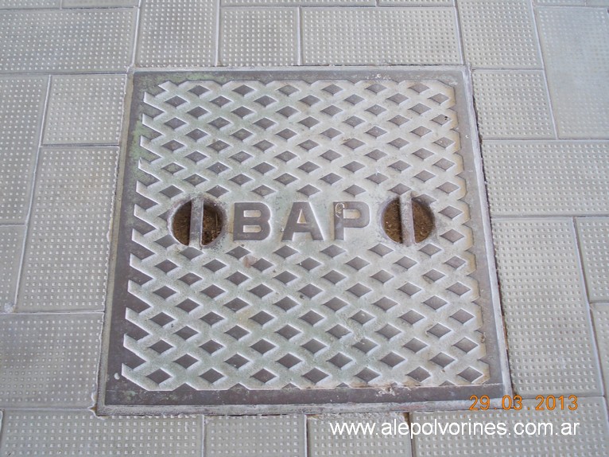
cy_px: 228
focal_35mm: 43
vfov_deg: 33.6
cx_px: 304
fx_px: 756
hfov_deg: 43.9
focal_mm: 6.1
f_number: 3.3
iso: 100
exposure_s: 1/30
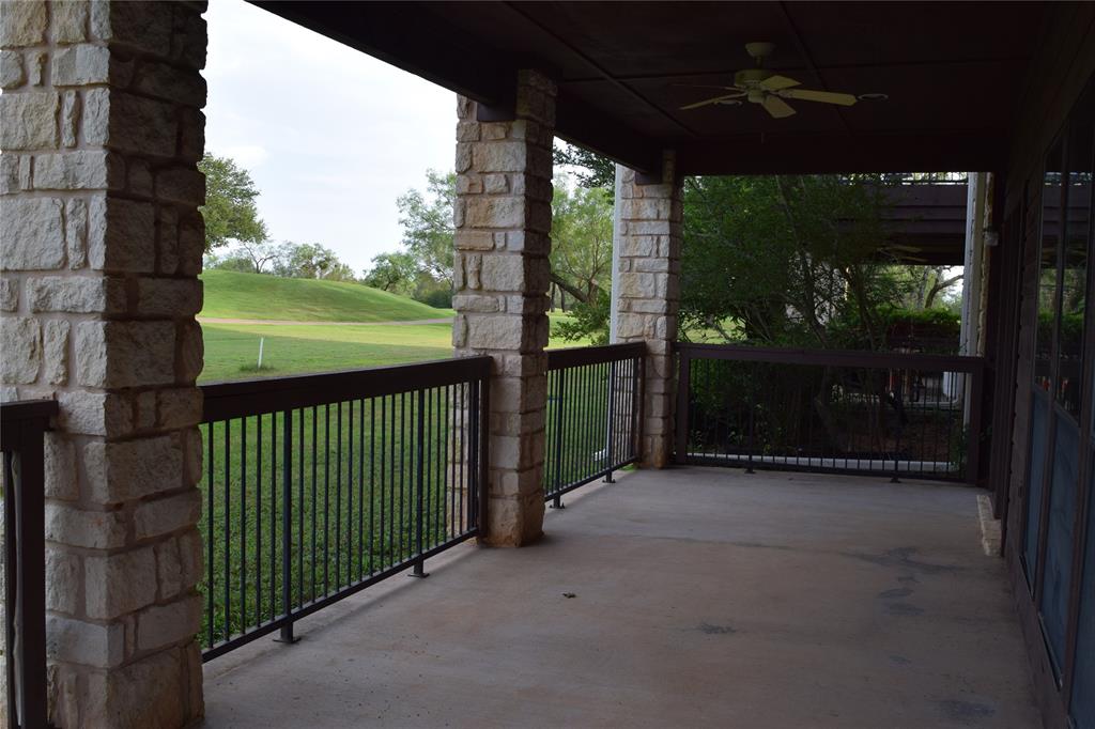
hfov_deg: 53.1
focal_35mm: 36
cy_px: 364
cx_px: 548
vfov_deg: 36.8
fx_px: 1095
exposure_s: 1/160
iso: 400
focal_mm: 24
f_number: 9
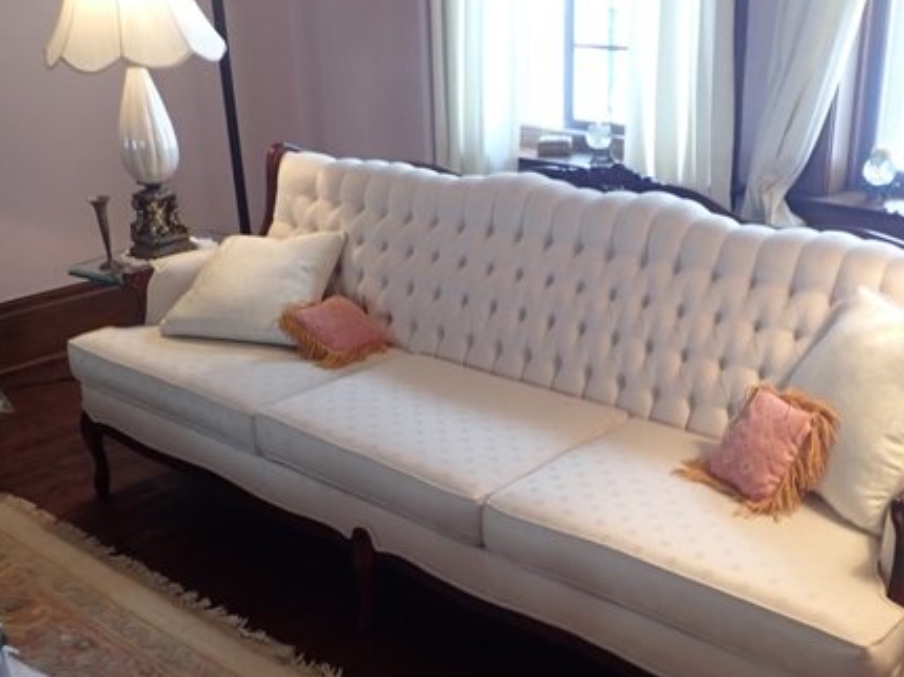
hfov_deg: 42.8
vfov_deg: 32.6
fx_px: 1148
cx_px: 531
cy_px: 436
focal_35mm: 44
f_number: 2.3
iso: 200
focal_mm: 5.4
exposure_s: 1/30
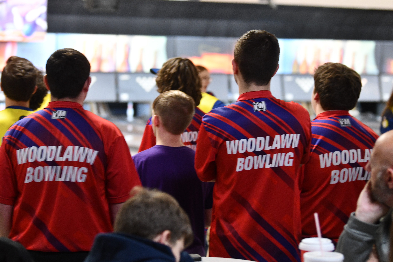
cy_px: 131
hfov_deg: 19.5
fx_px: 1146
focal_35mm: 105
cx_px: 196
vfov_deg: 13.0
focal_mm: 70
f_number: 2.8
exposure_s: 1/125
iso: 2000
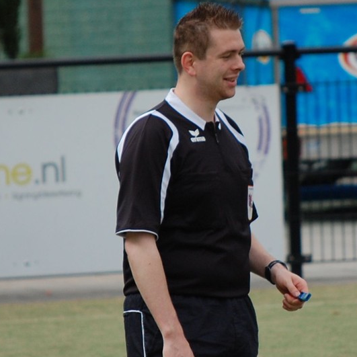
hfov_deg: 3.6
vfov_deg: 3.6
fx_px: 5729
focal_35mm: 491
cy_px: 196
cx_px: 208
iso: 400
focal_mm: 200
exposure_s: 1/1250
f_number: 5.6
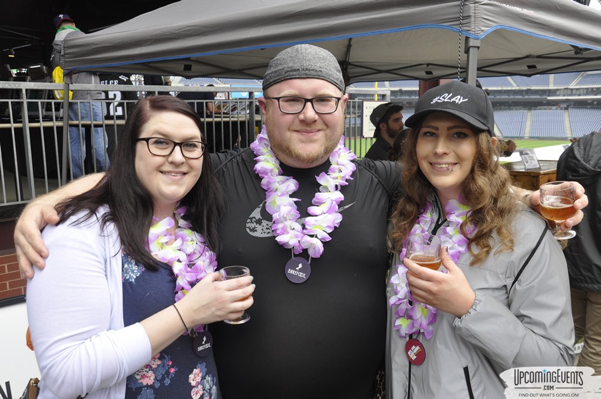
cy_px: 200
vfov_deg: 39.9
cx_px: 300
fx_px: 550
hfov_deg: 57.3
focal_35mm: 33
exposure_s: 1/80
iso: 400
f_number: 9
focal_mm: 22
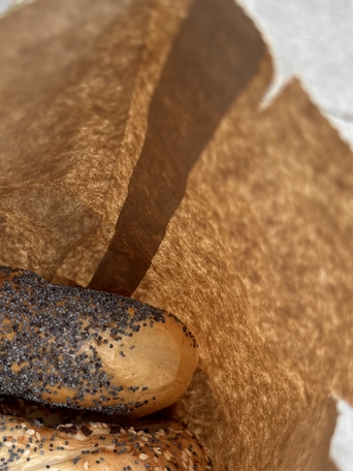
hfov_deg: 26.5
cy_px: 288
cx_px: 64
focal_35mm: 54
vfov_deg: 35.4
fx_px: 734
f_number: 1.6
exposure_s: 1/493
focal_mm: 6
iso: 50
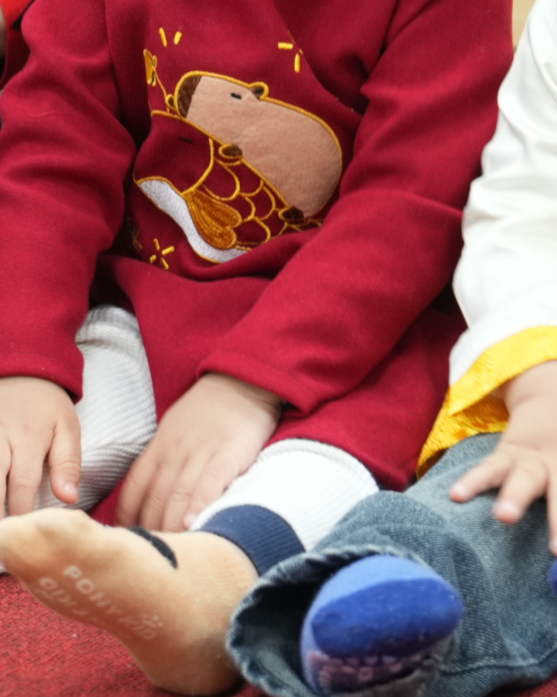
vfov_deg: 8.5
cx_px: -20
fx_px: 4637
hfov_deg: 6.8
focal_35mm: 225
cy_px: -114
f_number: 3.2
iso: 800
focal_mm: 45
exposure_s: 1/100
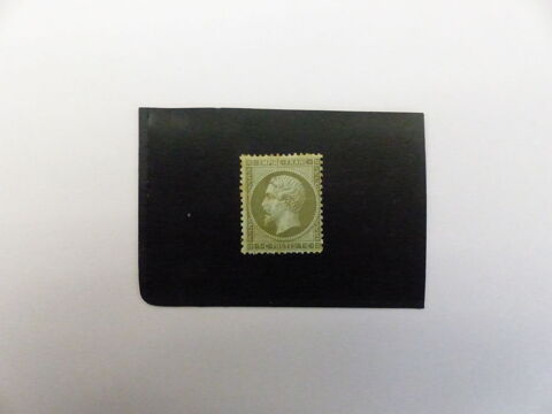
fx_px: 399
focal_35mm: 25
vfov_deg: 54.9
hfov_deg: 69.4
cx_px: 276
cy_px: 207
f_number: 3.5
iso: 3200
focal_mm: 4.5
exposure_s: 1/320
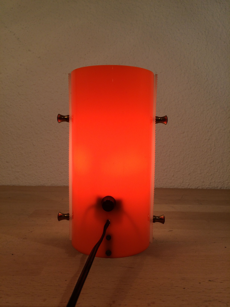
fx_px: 257
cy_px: 154
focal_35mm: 29
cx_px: 115
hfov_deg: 48.2
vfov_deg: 61.7
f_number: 2.2
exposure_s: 1/100
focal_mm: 4.15
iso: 40
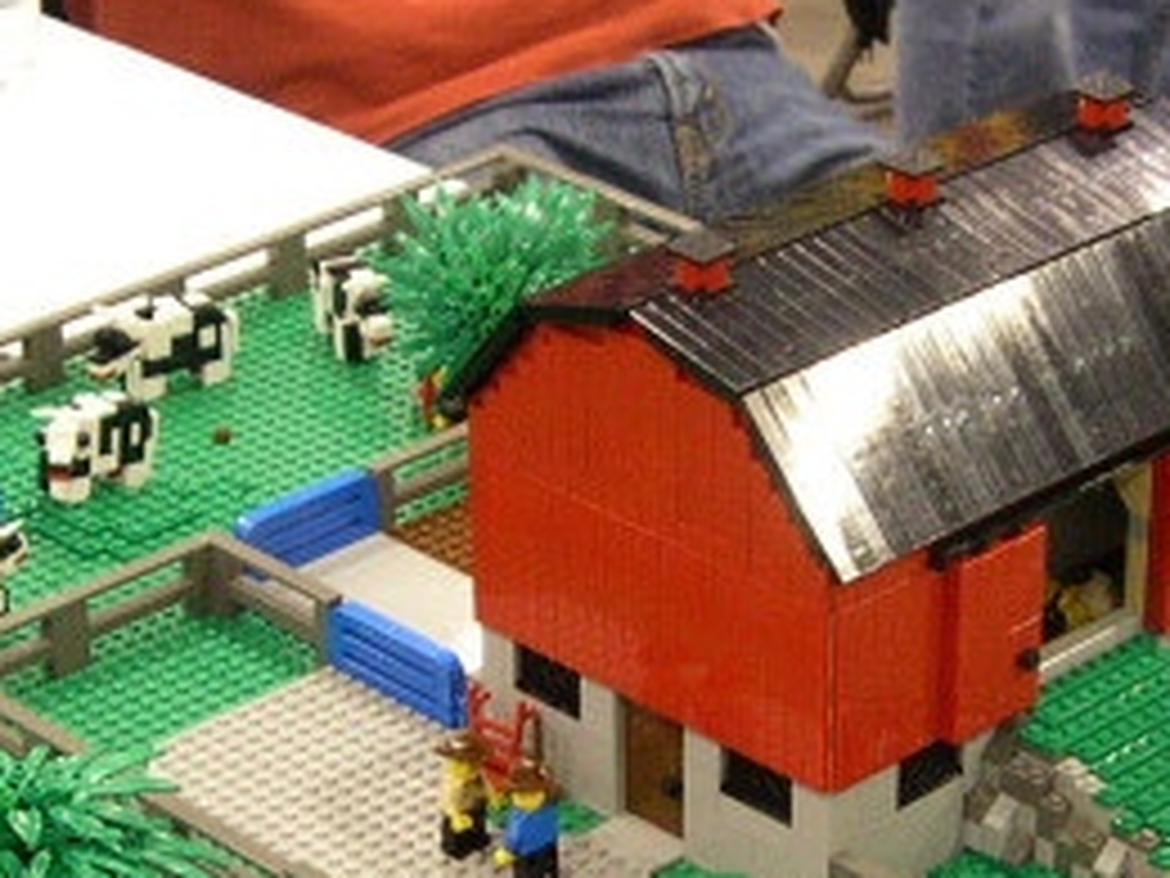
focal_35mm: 117
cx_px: 684
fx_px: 3955
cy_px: 892
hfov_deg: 16.8
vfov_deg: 12.5
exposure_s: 1/13.2
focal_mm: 8
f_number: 2.8
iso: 400
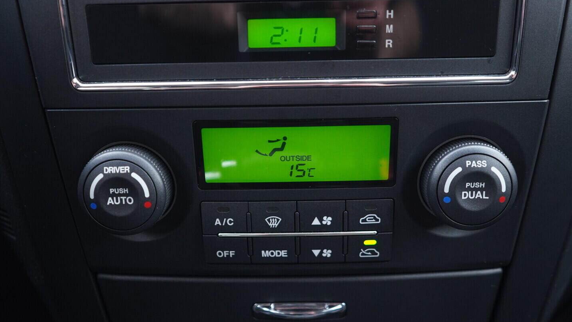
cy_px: 177
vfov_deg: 31.2
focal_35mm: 38
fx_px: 576
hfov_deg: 52.8
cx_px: 288
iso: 640
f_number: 2.8
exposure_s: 1/40
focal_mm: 24
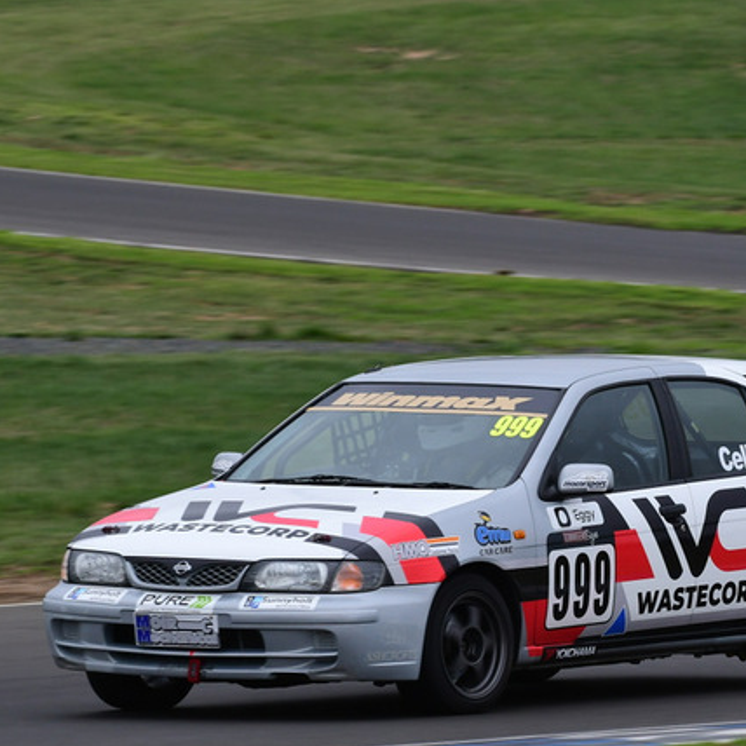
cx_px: 497
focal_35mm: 477
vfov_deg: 3.7
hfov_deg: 3.7
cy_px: 296
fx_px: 11630
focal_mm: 200
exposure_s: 1/200
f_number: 10
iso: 640
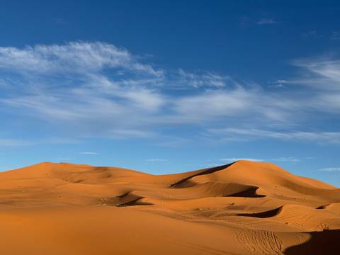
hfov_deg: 39.7
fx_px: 471
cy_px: 128
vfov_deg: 30.3
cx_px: 170
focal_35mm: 48
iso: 64
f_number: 1.78
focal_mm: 6.76
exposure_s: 1/6410
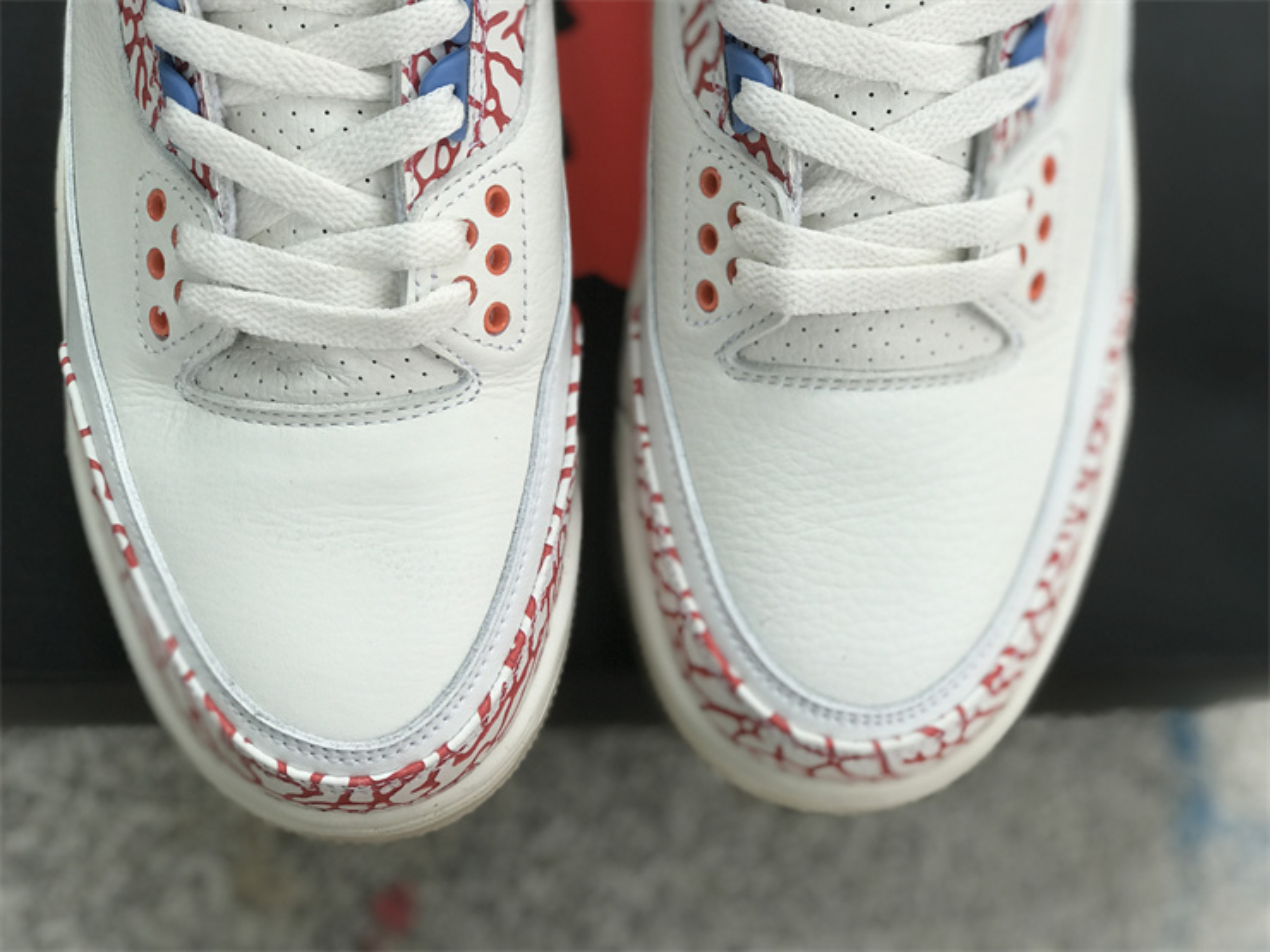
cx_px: 635
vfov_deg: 25.7
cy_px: 476
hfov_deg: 33.8
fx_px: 2091
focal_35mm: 57
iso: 25
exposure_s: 1/100
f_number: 2.8
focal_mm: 6.6
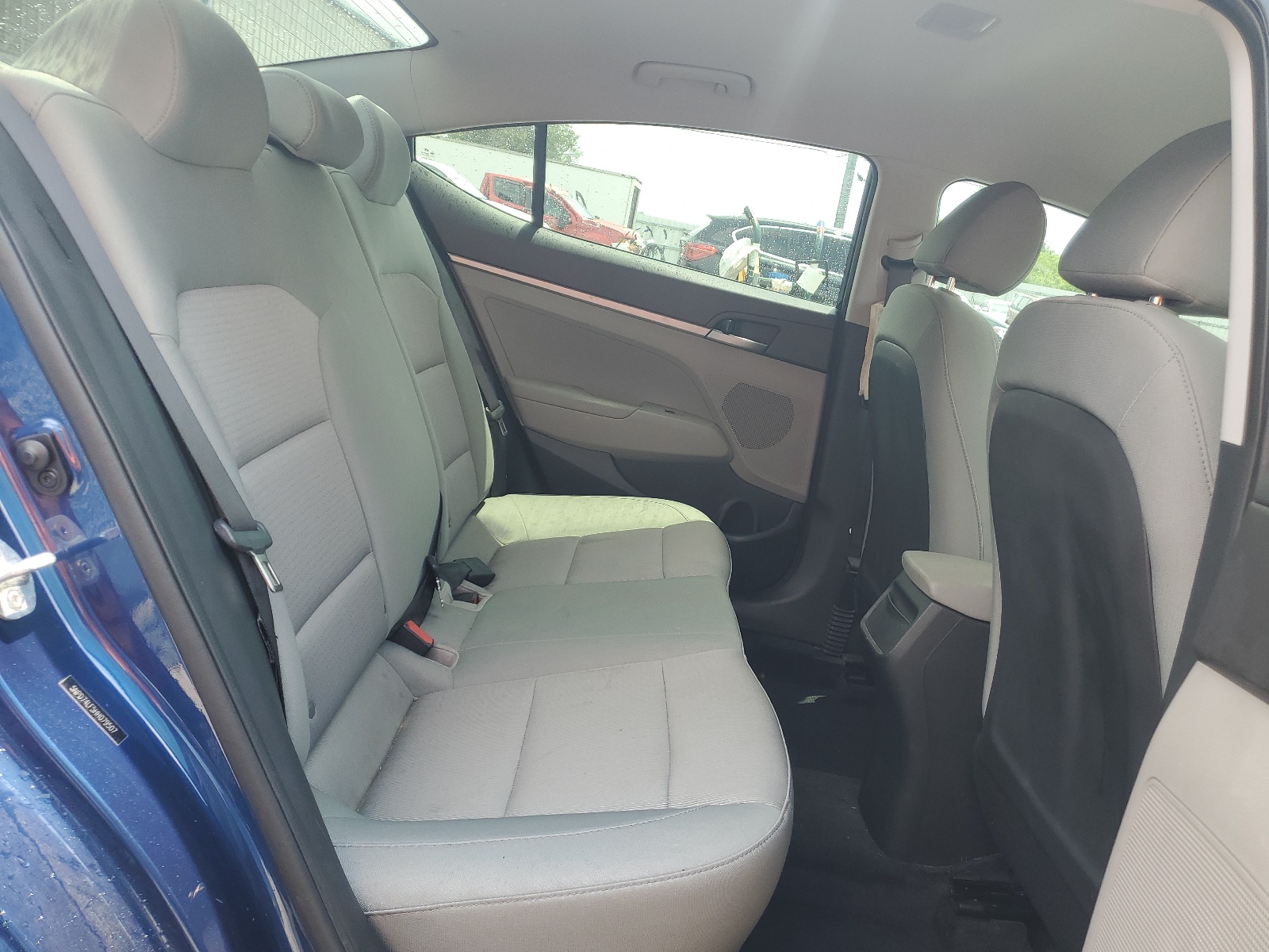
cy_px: 476
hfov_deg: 67.3
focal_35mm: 26
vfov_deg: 53.1
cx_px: 634
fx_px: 953
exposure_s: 1/250
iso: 50
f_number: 1.5
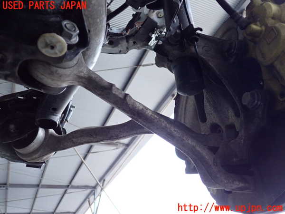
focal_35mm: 30
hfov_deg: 60.0
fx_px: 247
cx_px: 142
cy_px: 107
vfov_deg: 46.8
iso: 640
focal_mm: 5.4
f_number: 2.3
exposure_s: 1/125
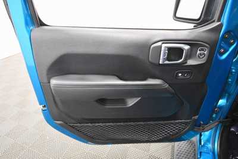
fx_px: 139
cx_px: 119
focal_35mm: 21
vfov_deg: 59.5
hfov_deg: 81.2
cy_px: 80
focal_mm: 14
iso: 3200
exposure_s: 1/100
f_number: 5
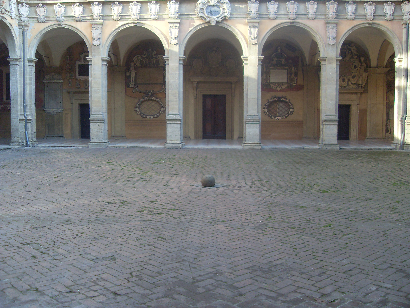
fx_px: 438
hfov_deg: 50.1
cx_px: 205
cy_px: 154
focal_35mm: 37
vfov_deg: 38.7
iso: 100
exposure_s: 1/60
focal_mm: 6.3
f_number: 2.8
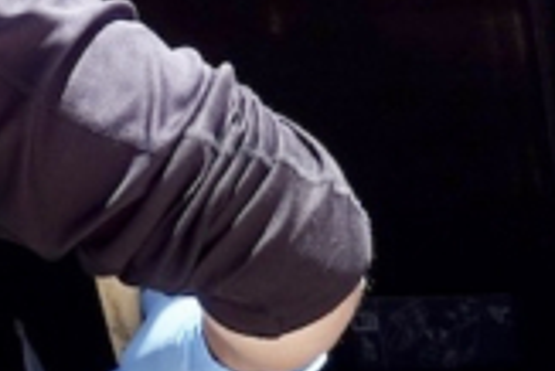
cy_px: -15
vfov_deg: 3.7
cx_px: -95
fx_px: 5663
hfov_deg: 5.6
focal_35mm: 367
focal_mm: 21.39
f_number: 5.6
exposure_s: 1/200
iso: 125
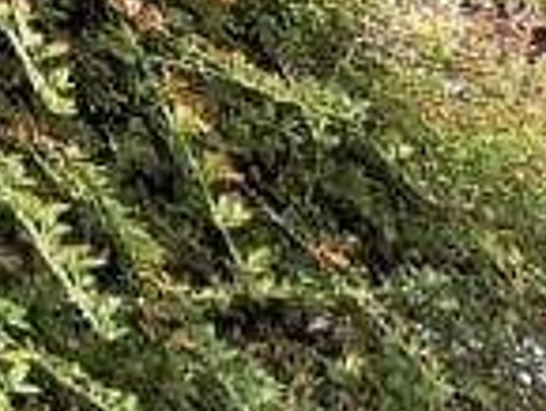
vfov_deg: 12.6
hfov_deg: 12.0
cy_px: 896
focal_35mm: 99
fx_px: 1563
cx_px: 1563
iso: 200
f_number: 7.1
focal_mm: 7
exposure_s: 1/400
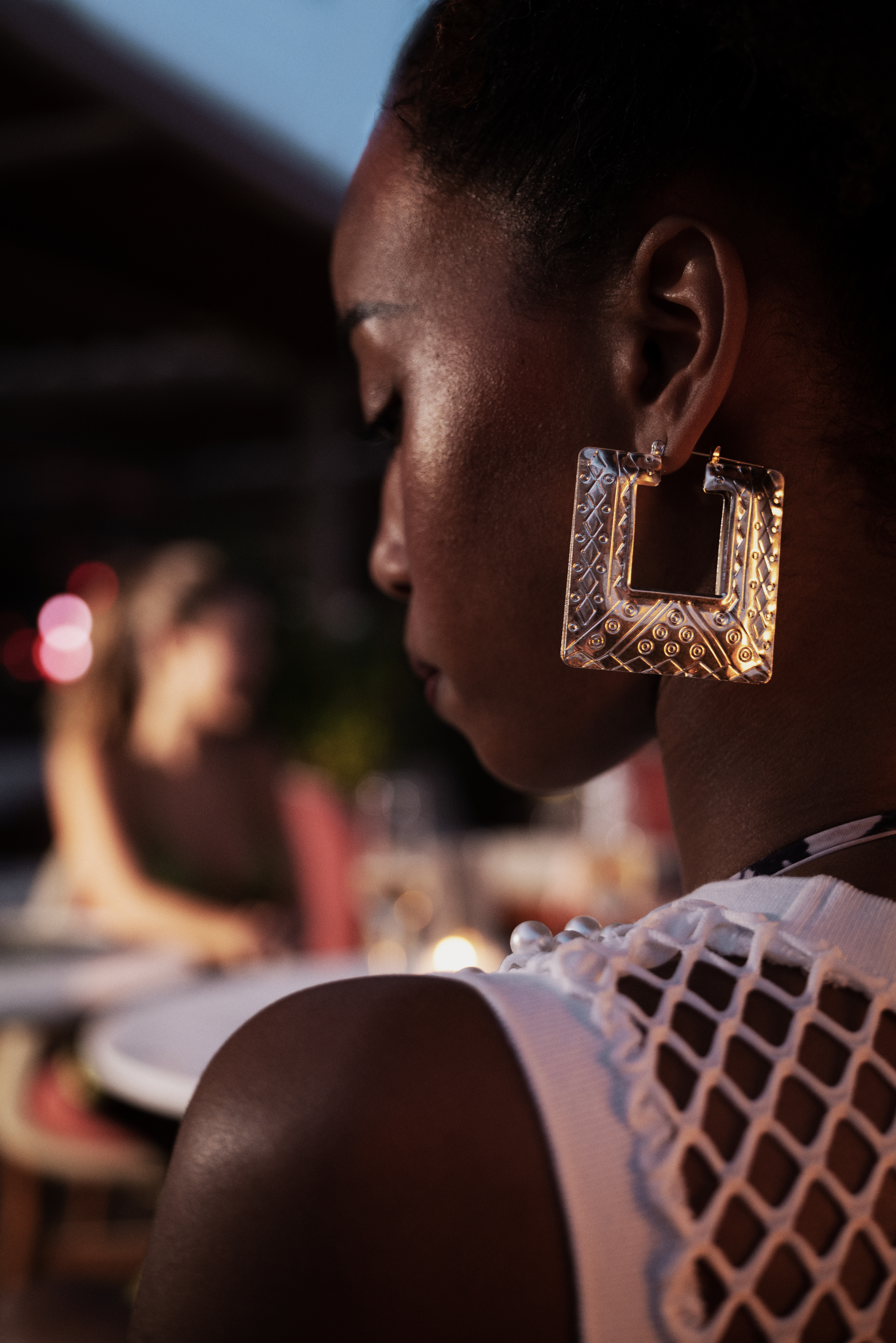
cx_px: 448
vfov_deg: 42.7
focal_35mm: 46
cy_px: 672
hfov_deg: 29.3
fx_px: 1716
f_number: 3.5
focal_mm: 46
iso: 800
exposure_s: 1/50
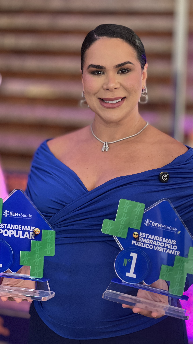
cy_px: 172
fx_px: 764
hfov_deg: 14.4
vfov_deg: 25.3
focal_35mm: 84
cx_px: 107
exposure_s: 1/40
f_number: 2.8
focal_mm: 9
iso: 250
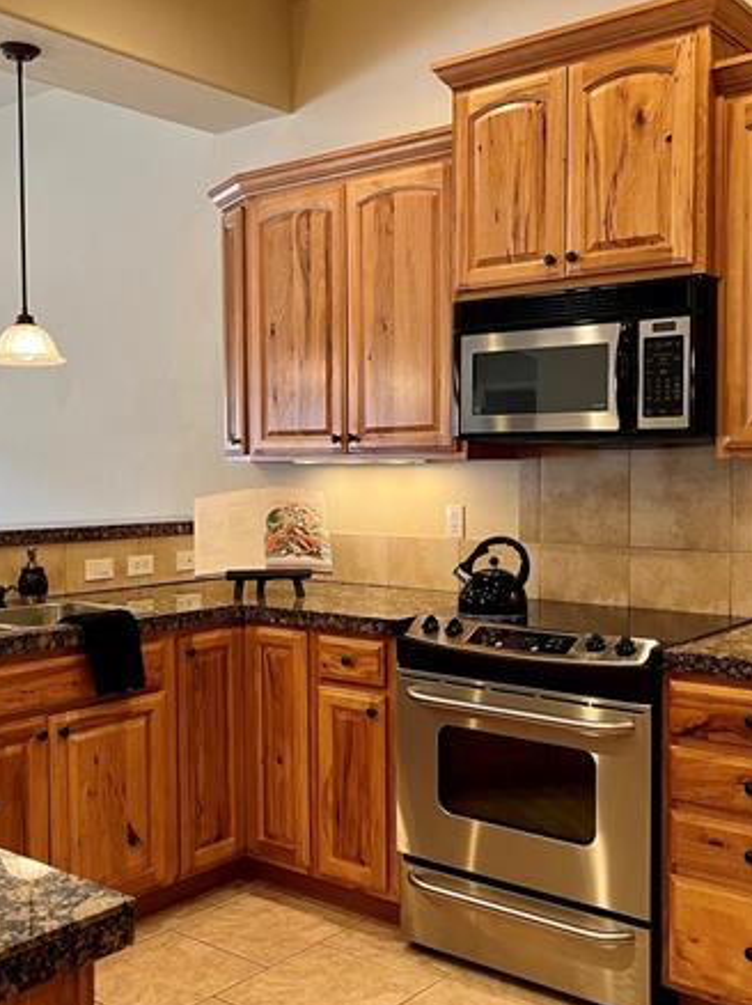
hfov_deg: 37.7
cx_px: 378
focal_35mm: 38
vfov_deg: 49.0
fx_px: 1102
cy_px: 506
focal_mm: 5.1
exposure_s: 1/60
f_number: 1.6
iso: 100
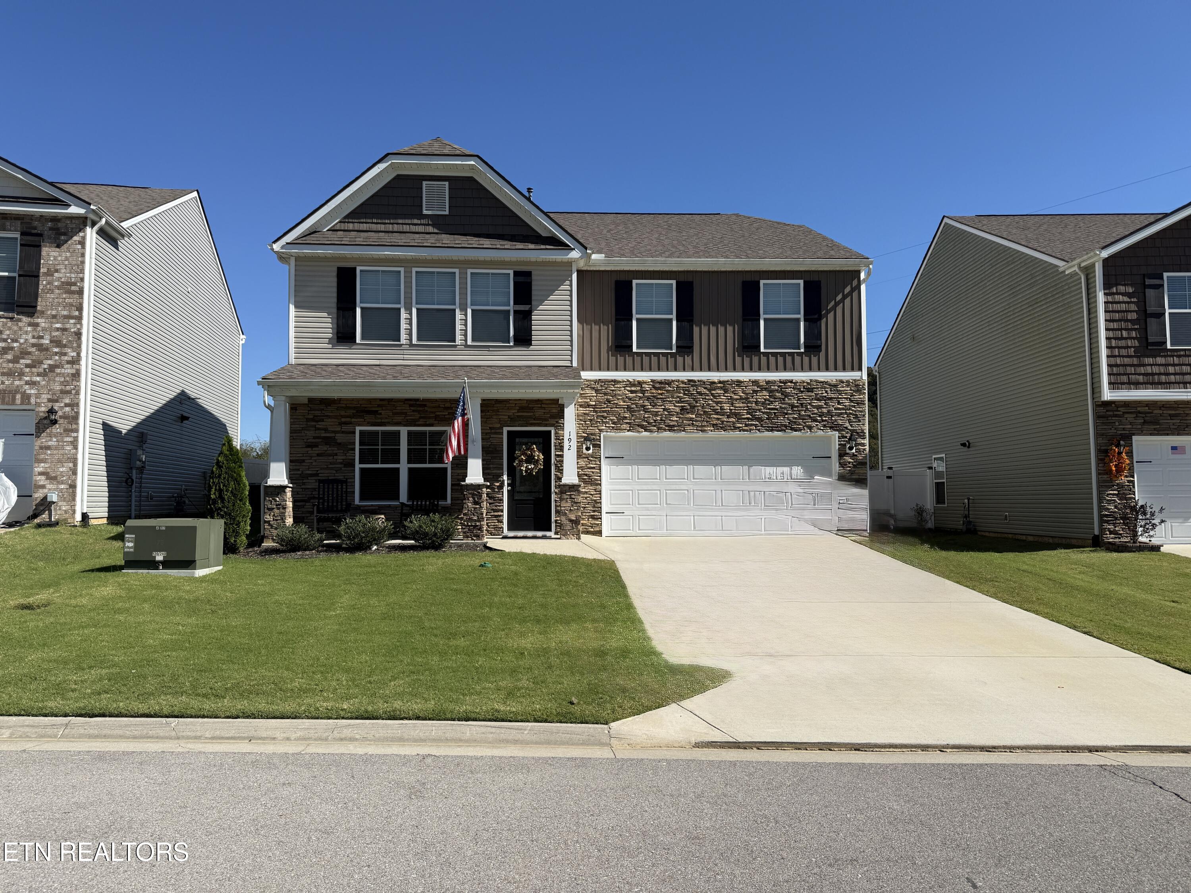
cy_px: 446
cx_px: 596
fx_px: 826
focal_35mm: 24
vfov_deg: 56.8
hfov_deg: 71.6
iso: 80
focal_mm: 6.76
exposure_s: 1/4975
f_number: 1.78
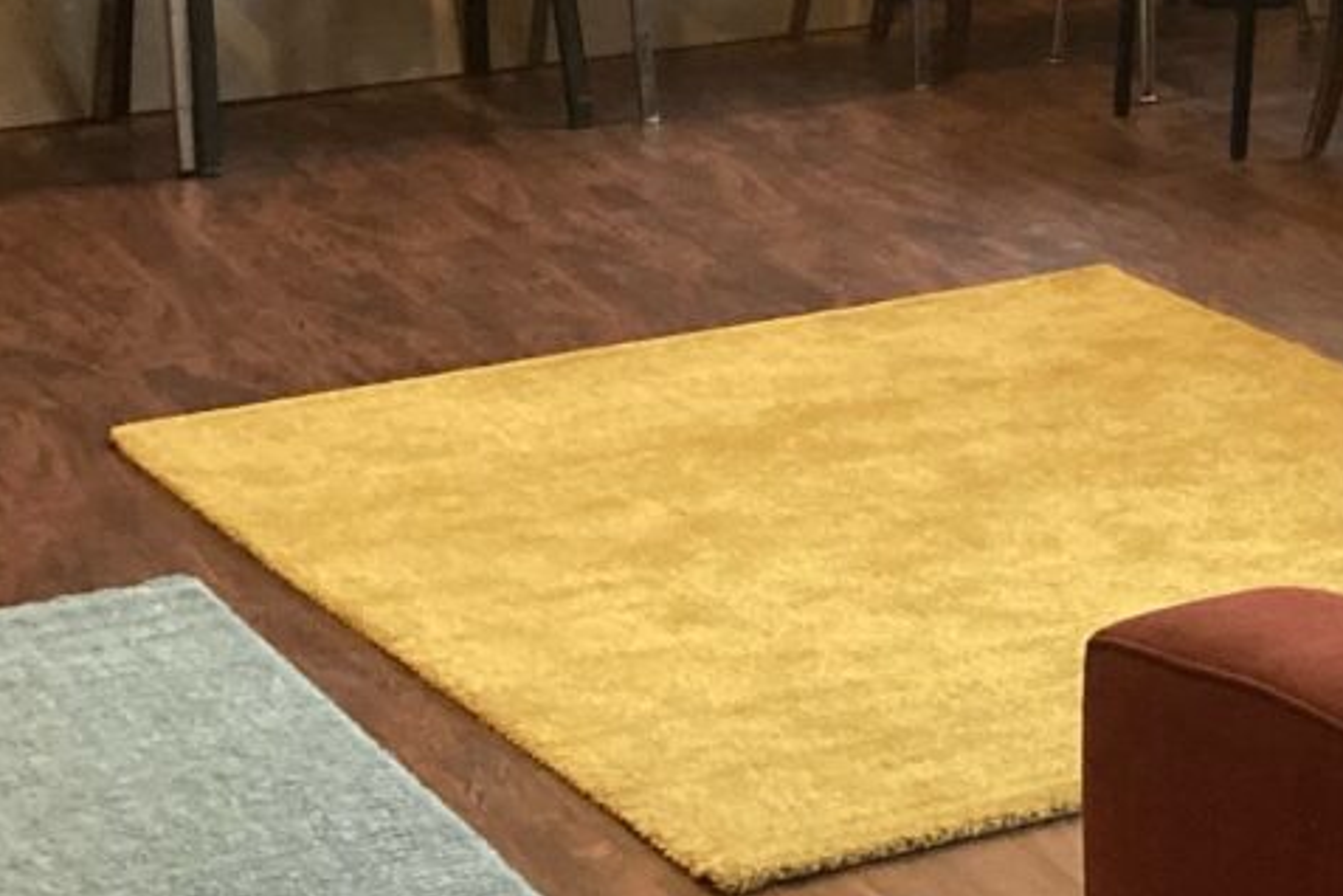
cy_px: -363
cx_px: 2154
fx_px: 4663
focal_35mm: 125
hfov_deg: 14.9
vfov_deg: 10.7
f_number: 1.8
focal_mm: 3.99
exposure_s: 1/60
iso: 160
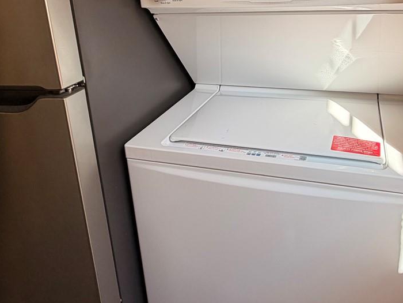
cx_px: 238
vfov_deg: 42.2
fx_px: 373
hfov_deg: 56.5
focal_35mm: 32
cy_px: 59
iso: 64
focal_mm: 2.22
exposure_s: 1/121
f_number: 2.2
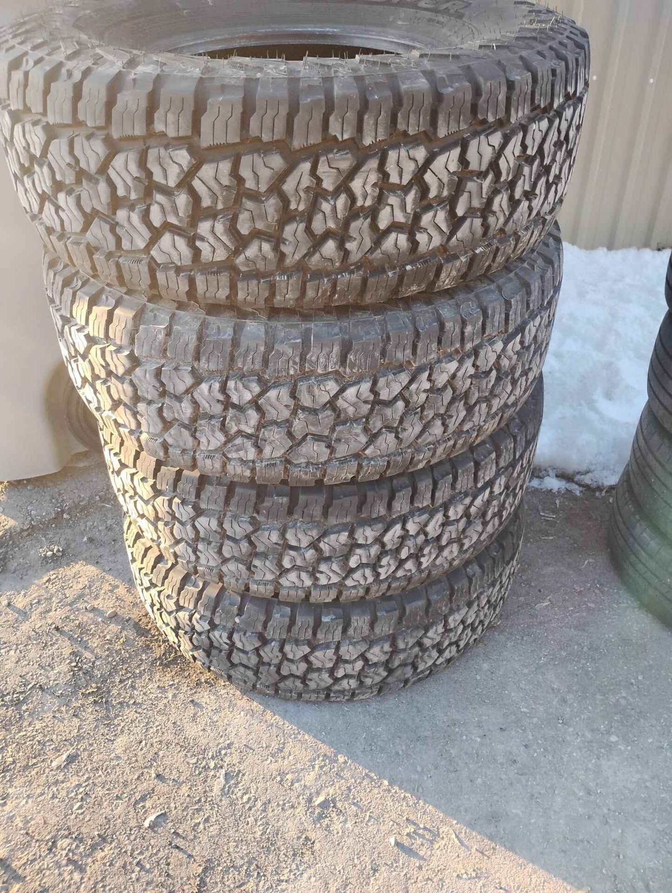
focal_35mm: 28
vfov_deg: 63.4
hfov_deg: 49.8
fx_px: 723
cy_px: 446
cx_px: 336
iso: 366
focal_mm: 4.26
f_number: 1.8
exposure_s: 1/120
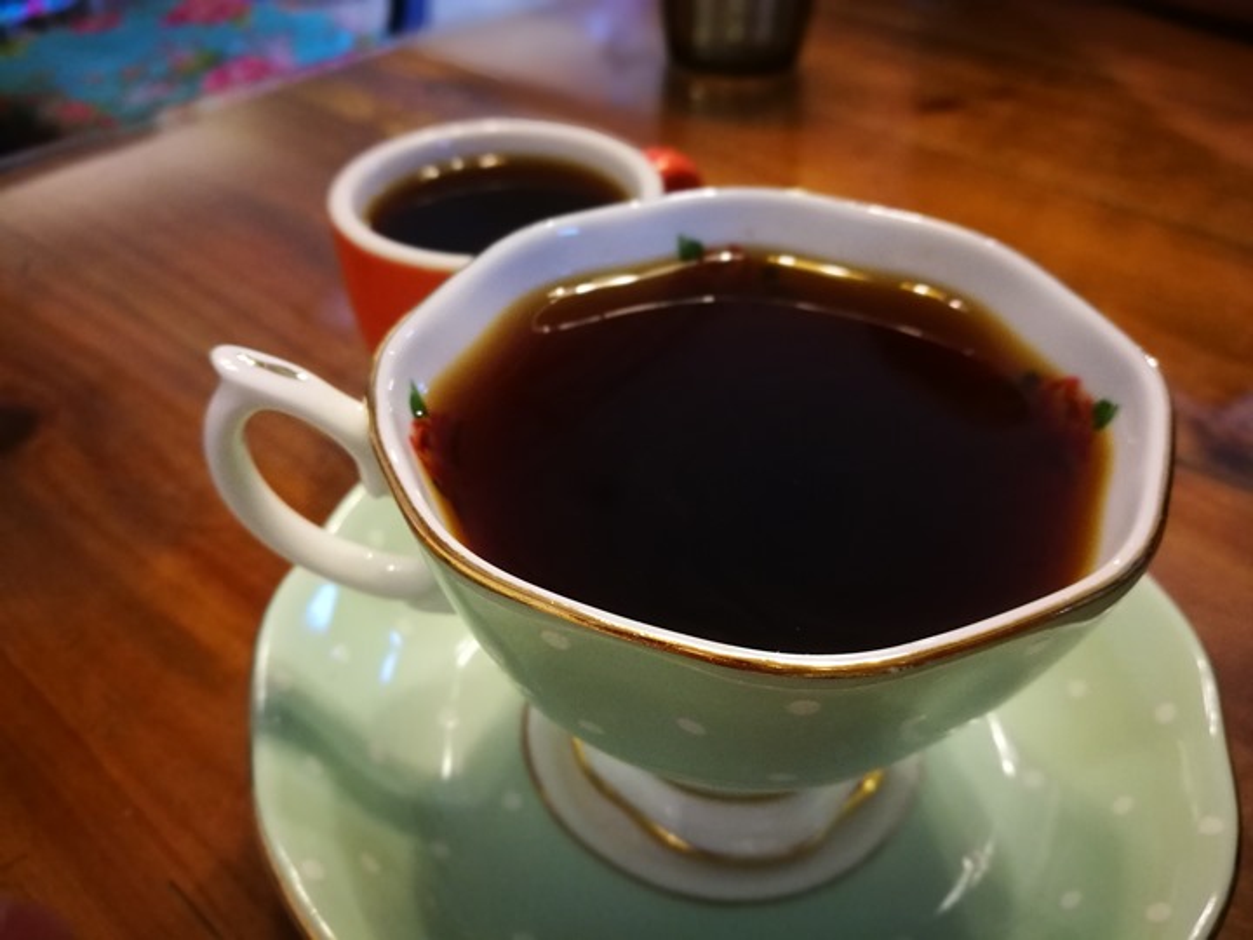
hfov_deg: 65.3
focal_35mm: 27
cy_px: 470
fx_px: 977
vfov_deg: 51.4
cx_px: 626
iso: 500
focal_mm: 4.5
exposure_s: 1/24
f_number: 4
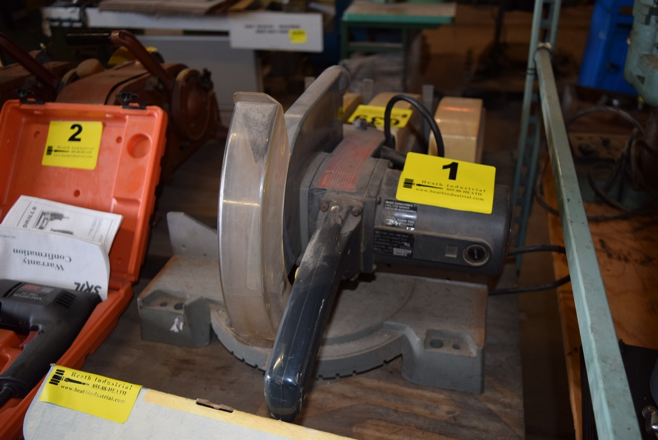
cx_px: 329
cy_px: 220
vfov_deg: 40.0
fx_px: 603
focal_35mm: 33
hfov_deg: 57.2
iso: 500
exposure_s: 1/60
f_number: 4
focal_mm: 22
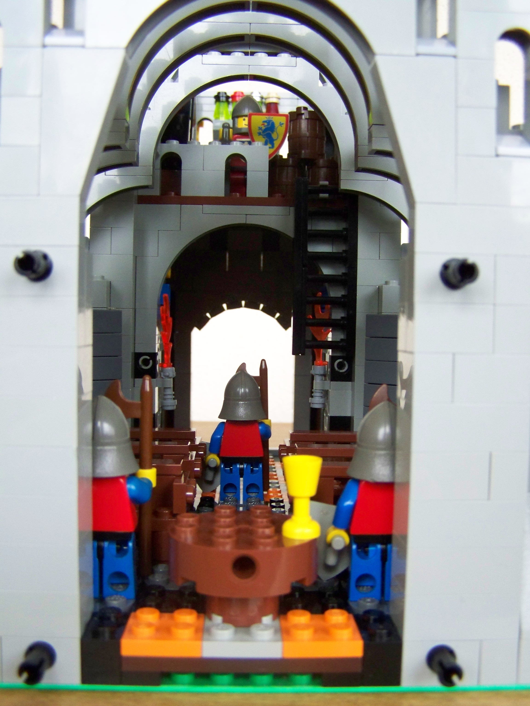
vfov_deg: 49.0
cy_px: 353
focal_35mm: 38
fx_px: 776
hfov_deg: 37.7
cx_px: 265
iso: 200
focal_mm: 6.3
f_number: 2.8
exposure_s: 1/60
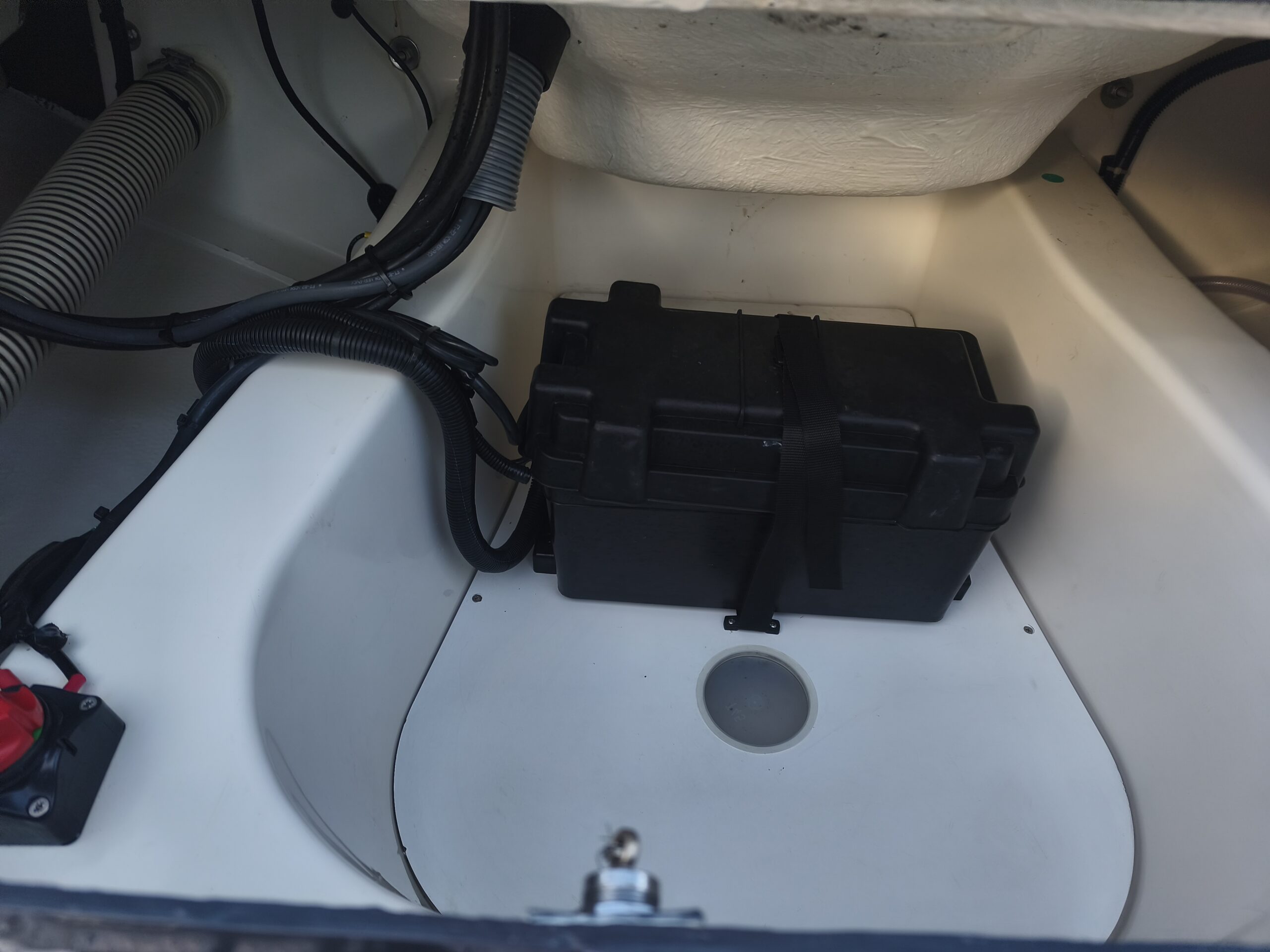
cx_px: 635
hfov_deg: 73.9
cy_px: 476
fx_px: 844
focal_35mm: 23
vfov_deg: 58.9
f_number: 1.65
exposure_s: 1/99.9
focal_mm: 6.14
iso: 80
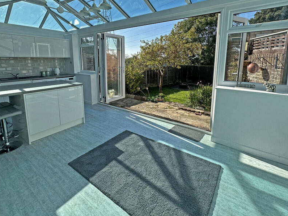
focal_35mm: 18
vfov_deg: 70.6
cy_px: 82
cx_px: 140
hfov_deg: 87.7
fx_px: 150
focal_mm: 2.22
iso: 40
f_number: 2.2
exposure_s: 1/1171
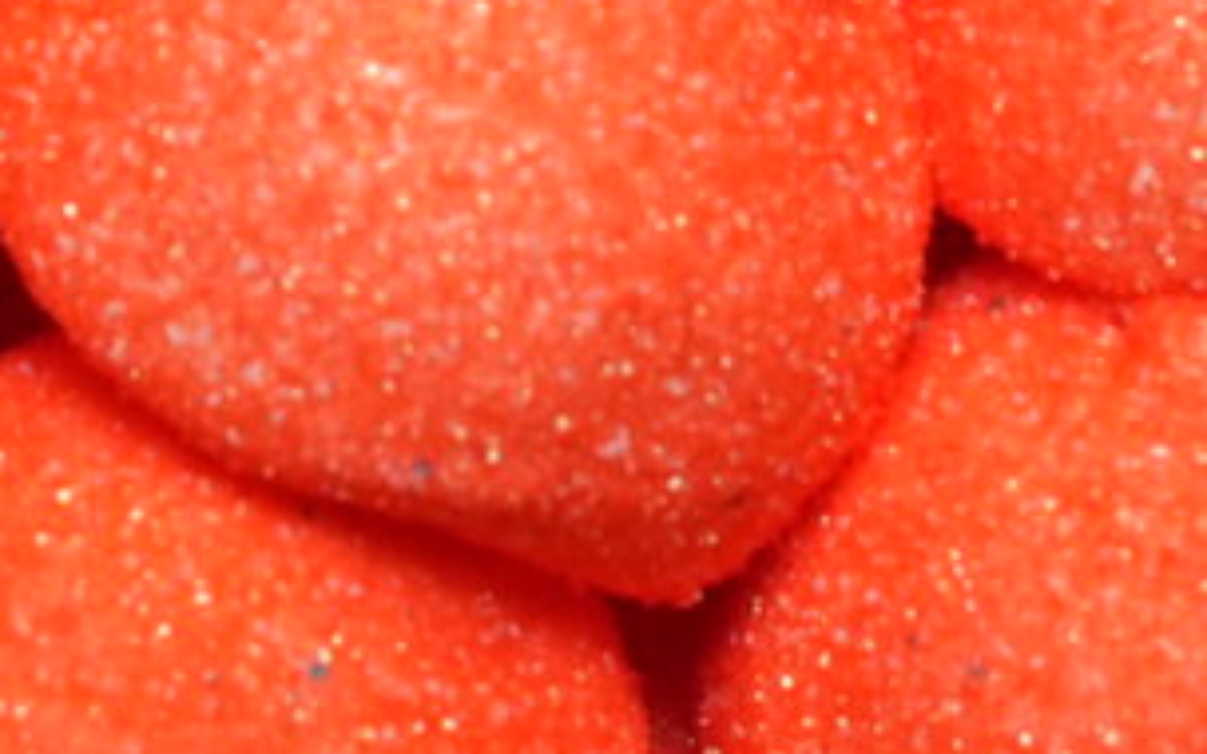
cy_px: -1316
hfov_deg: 6.4
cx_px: 127
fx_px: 10811
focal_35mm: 329
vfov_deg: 3.9
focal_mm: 49.1
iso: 640
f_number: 13
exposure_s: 1/160
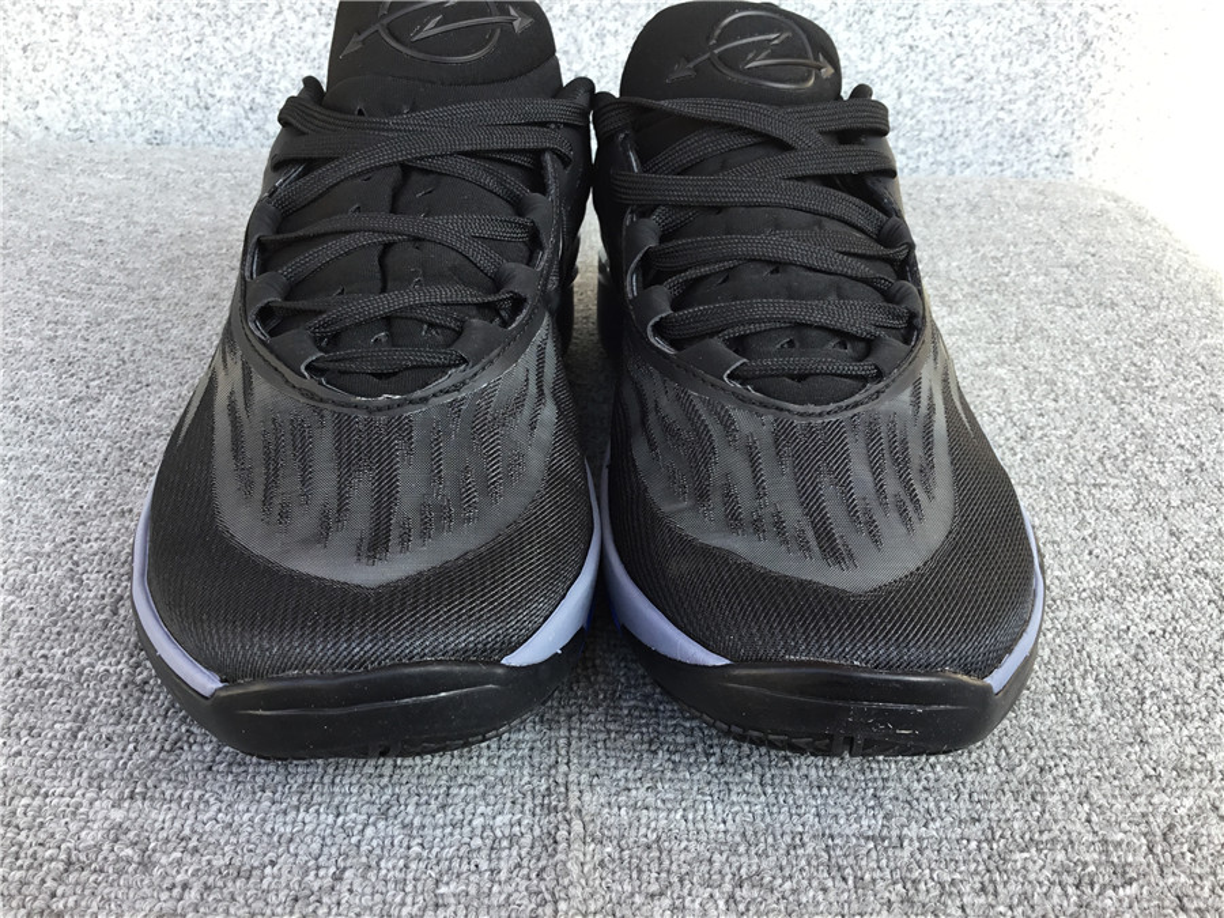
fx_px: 1096
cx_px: 612
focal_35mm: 31
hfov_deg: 58.4
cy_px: 459
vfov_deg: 45.4
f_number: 2.4
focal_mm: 3.3
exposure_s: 1/100
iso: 25
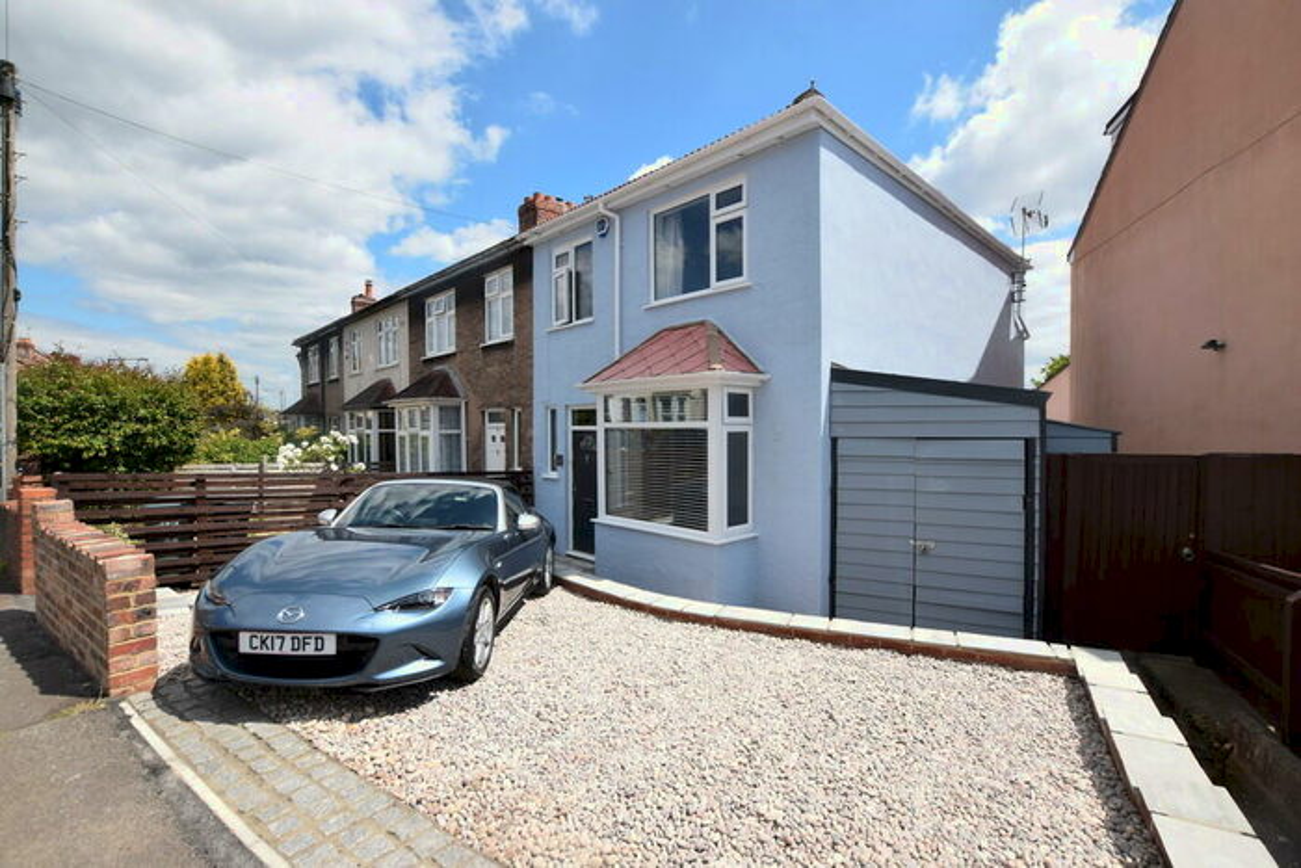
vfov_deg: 77.4
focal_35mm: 15
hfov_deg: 100.4
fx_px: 542
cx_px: 650
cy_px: 434
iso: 100
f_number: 7.1
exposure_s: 1/200
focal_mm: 10
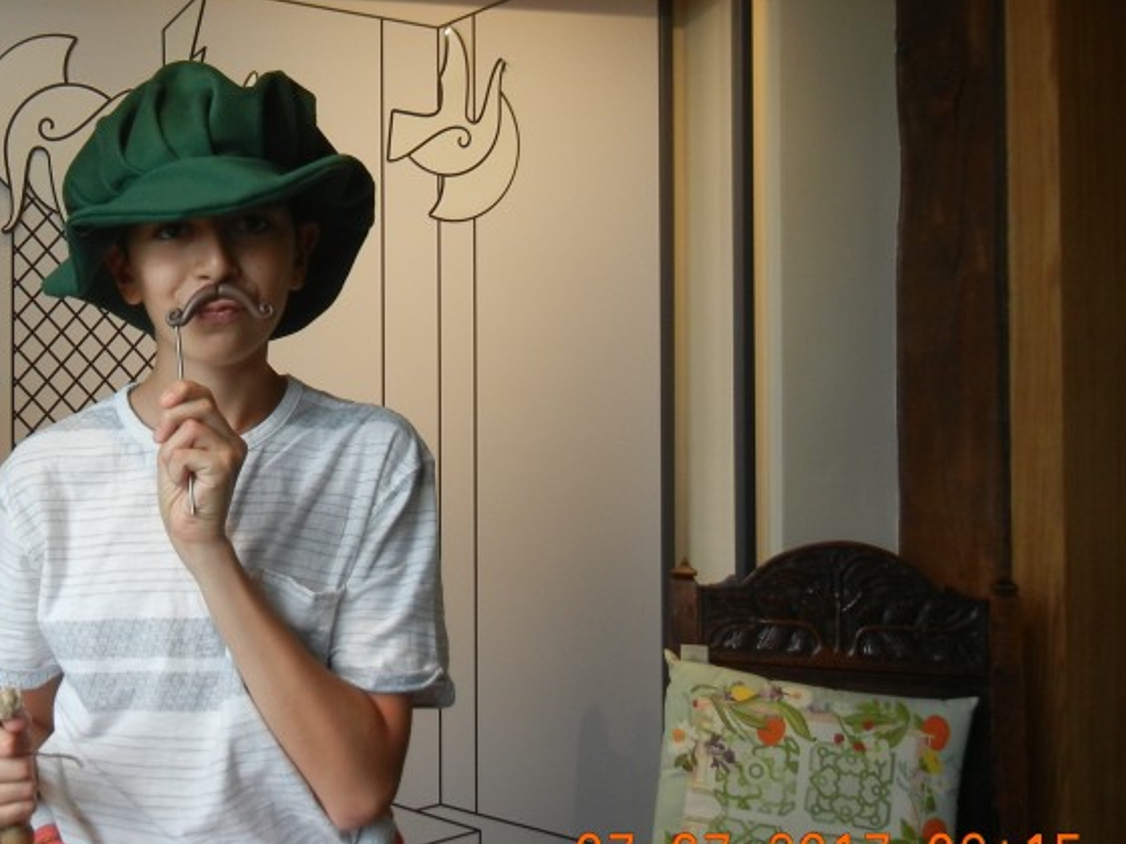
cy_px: 246
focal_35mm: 55
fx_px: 1789
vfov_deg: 26.3
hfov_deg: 33.6
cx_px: 177
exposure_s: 1/103
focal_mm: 5.4
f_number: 3.5
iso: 160
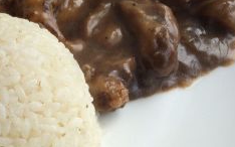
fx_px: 589
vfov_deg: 13.7
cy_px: 181
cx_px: 16
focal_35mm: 92
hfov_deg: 21.9
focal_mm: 4.15
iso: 32
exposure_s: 1/838
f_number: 2.2
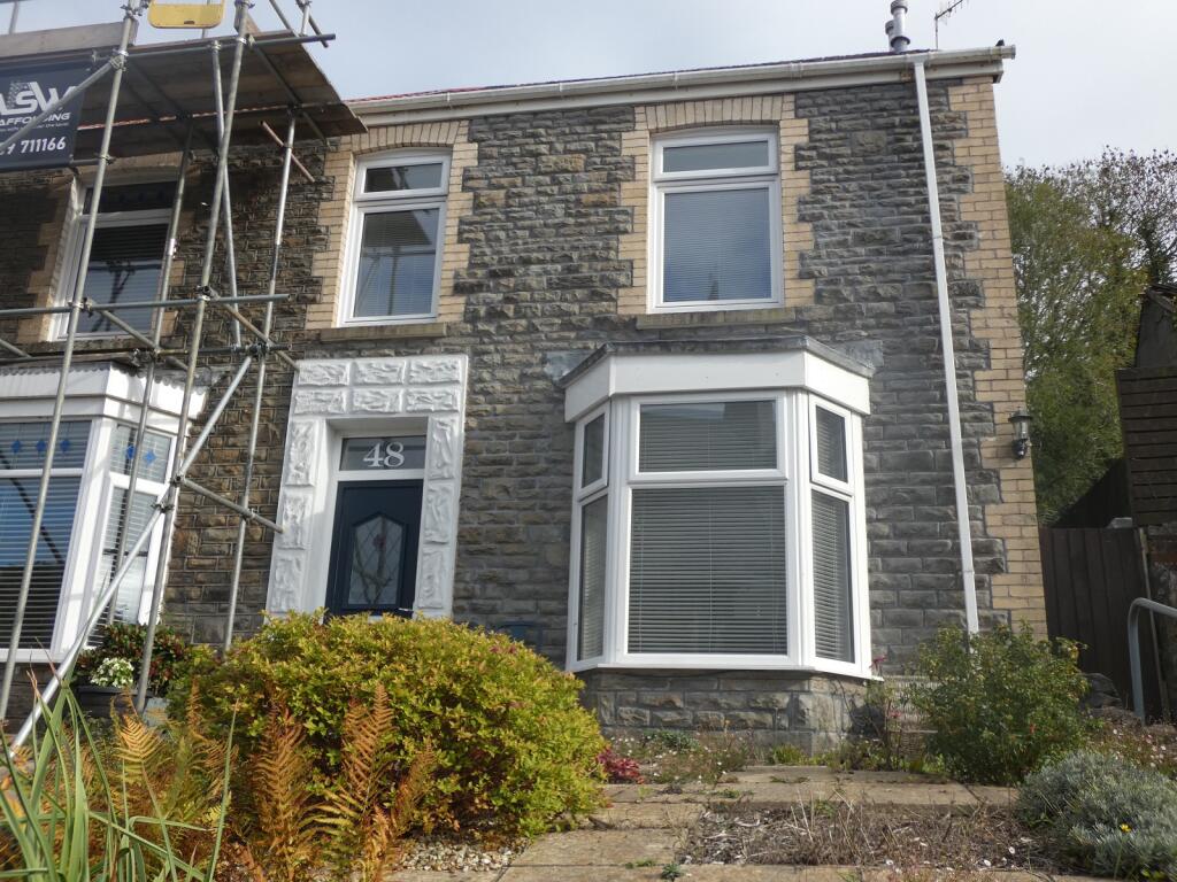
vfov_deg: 44.2
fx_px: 1088
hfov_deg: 56.8
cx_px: 588
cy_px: 441
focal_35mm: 32
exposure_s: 1/500
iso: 80
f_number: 3.4
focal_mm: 5.8
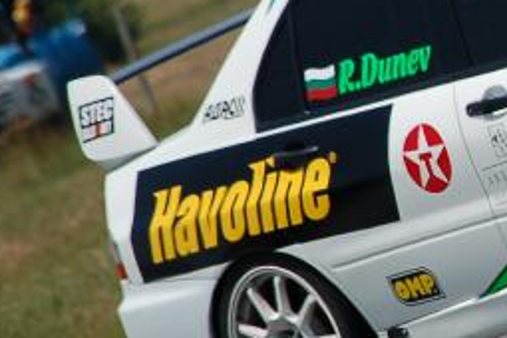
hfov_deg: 1.7
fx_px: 16969
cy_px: 94
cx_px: 797
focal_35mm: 1205
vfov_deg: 1.1
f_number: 5.6
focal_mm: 200
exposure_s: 1/1250
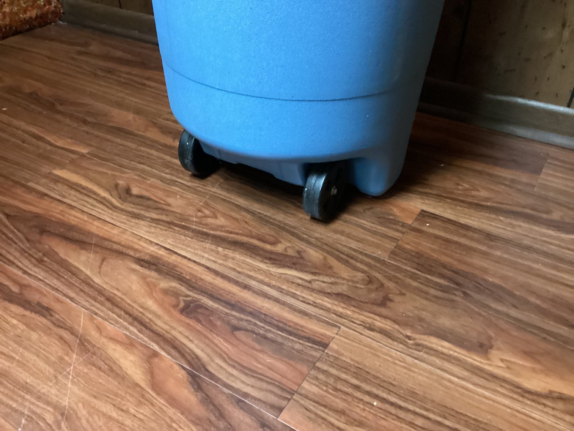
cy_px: 216
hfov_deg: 58.3
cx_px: 287
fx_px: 514
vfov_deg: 45.4
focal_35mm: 31
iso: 640
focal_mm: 3.3
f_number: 2.4
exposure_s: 1/20
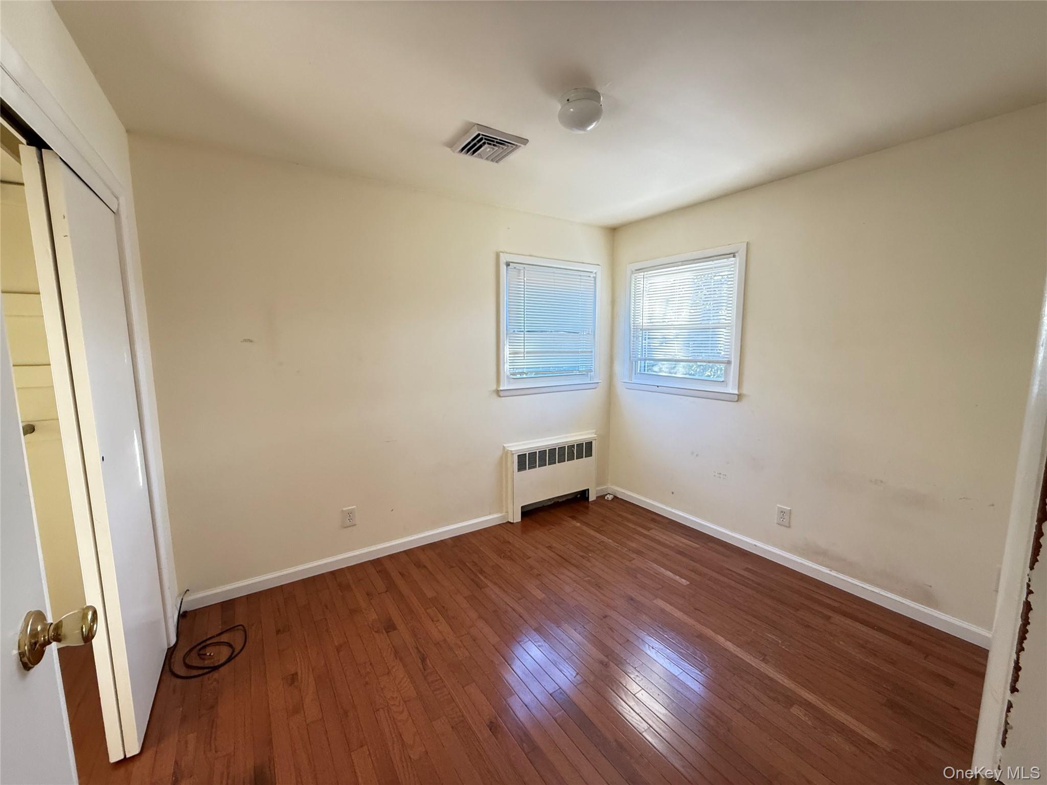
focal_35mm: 14
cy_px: 392
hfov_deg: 102.1
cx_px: 524
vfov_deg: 85.7
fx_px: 423
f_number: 2.2
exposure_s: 1/60
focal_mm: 2.22
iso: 320
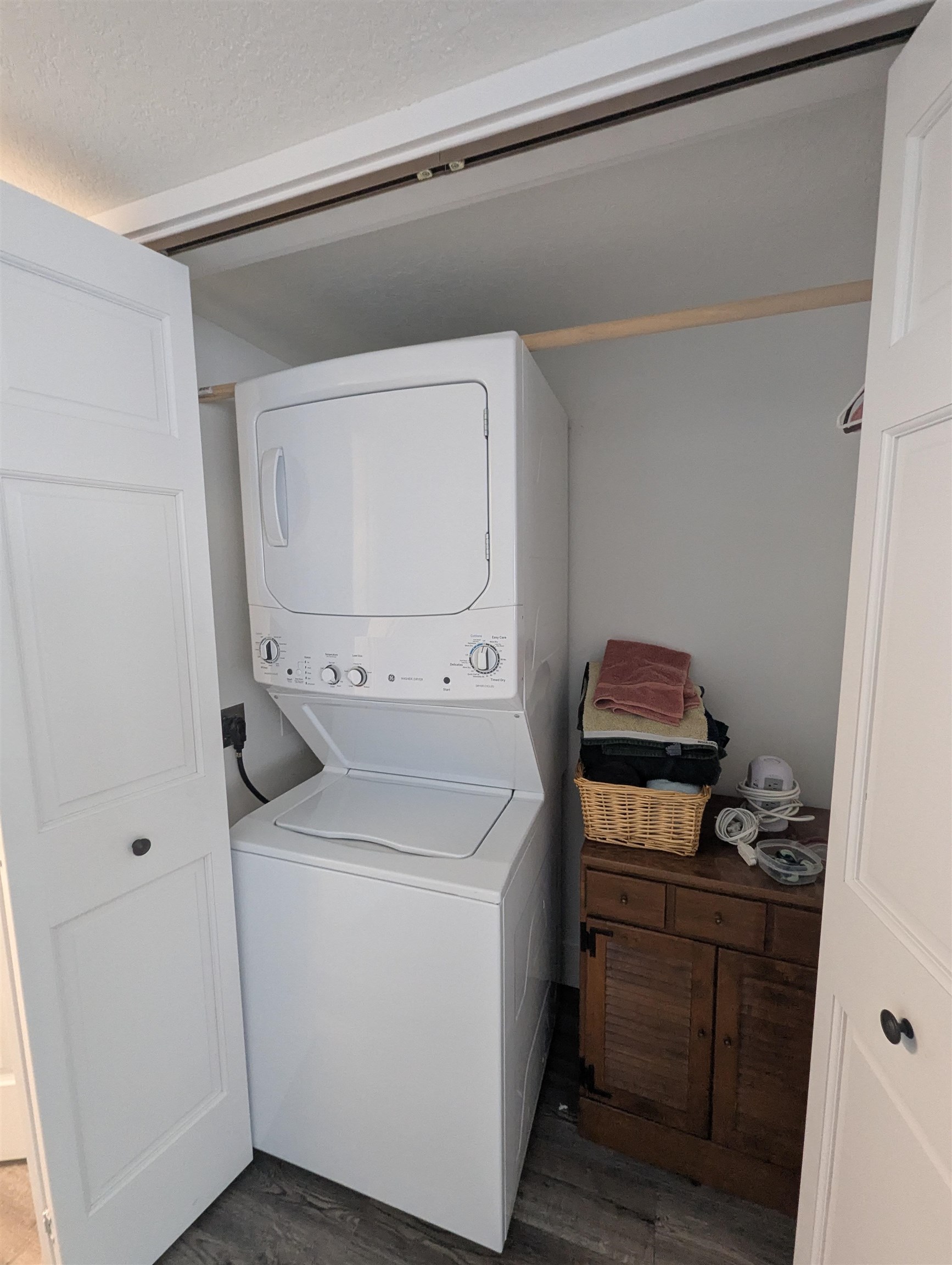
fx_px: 476
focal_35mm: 13
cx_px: 476
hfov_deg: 90.0
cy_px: 632
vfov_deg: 106.1
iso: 302
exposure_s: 1/60
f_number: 2.2
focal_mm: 1.95
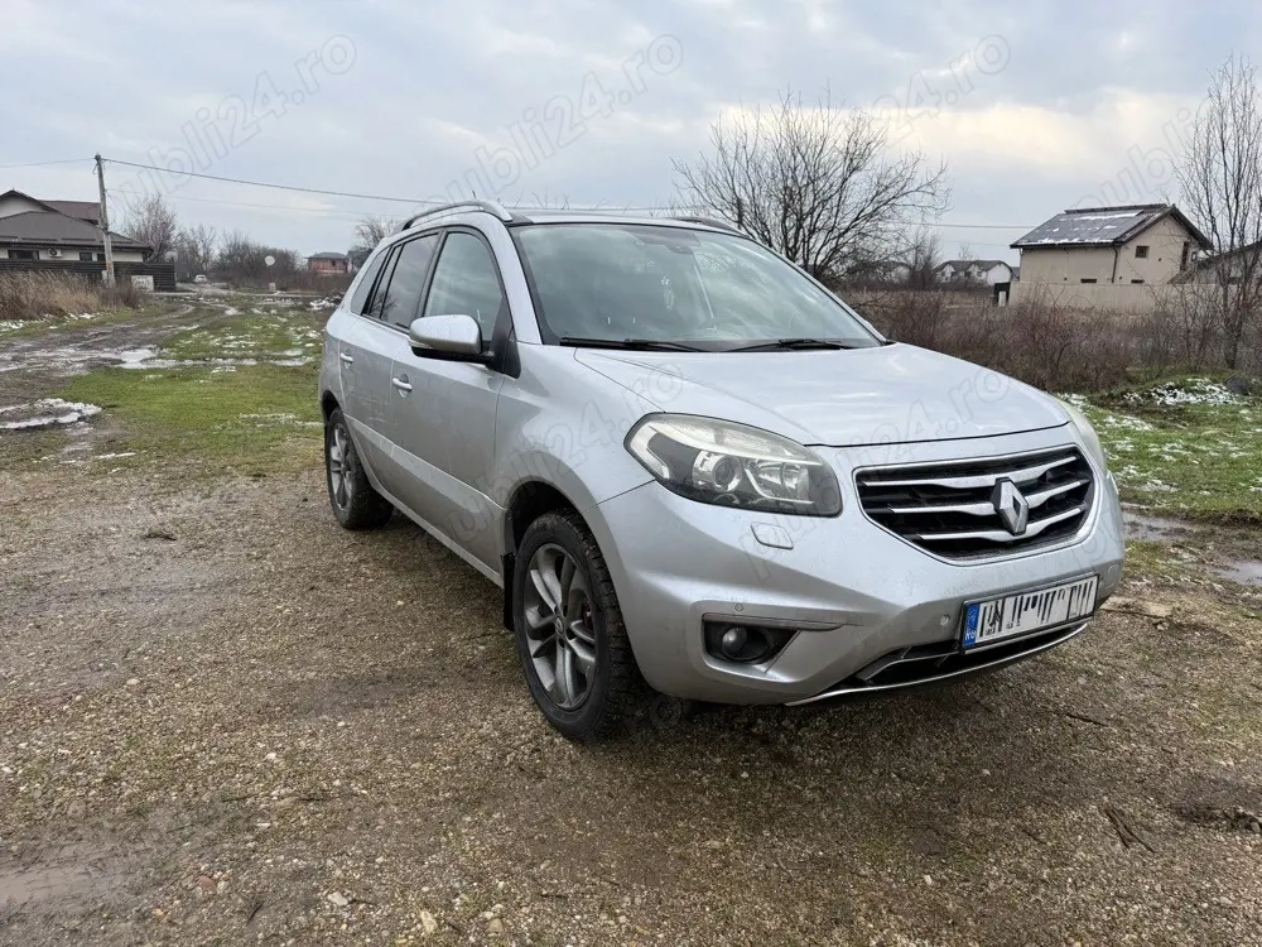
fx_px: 875
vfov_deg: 56.8
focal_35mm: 24
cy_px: 474
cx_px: 631
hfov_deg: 71.6
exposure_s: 1/1689
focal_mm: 6.76
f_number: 1.78
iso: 80
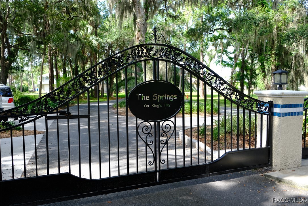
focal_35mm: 32
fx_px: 274
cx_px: 154
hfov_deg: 58.7
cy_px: 103
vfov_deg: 41.1
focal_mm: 21.4
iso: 200
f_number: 3.2
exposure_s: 1/100
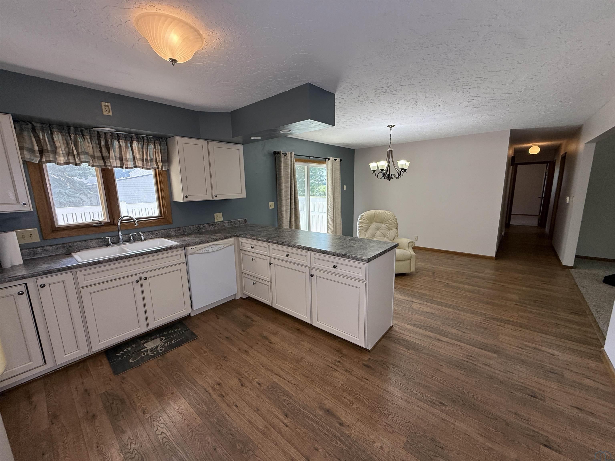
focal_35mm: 14
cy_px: 230
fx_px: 249
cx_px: 308
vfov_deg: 85.7
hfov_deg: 102.1
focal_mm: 2.22
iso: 100
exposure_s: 1/120
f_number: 2.2
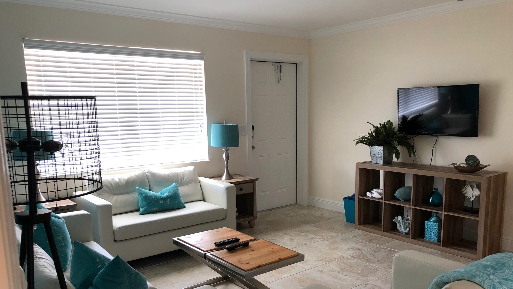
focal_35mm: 31
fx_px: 422
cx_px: 258
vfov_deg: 37.5
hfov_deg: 62.6
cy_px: 186
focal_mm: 3.99
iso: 32
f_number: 1.8
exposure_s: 1/20
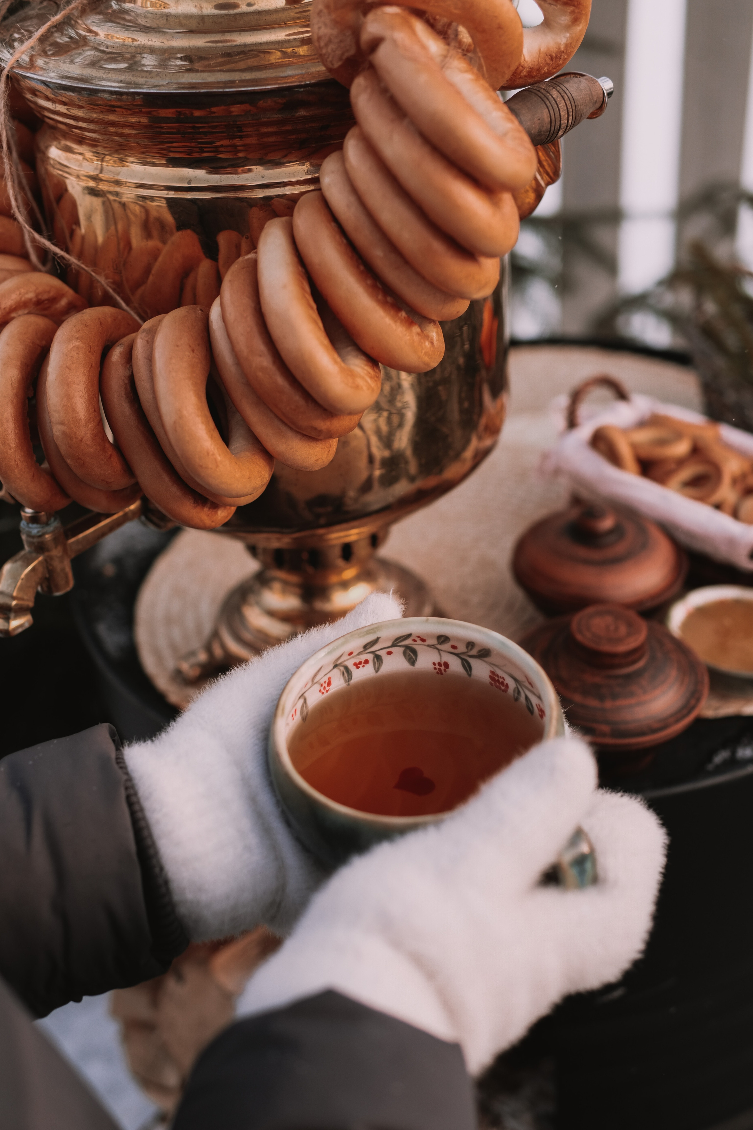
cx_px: 376
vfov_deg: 43.6
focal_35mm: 45
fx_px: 1412
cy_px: 565
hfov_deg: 29.9
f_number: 2
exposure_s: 1/1600
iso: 320
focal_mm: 30
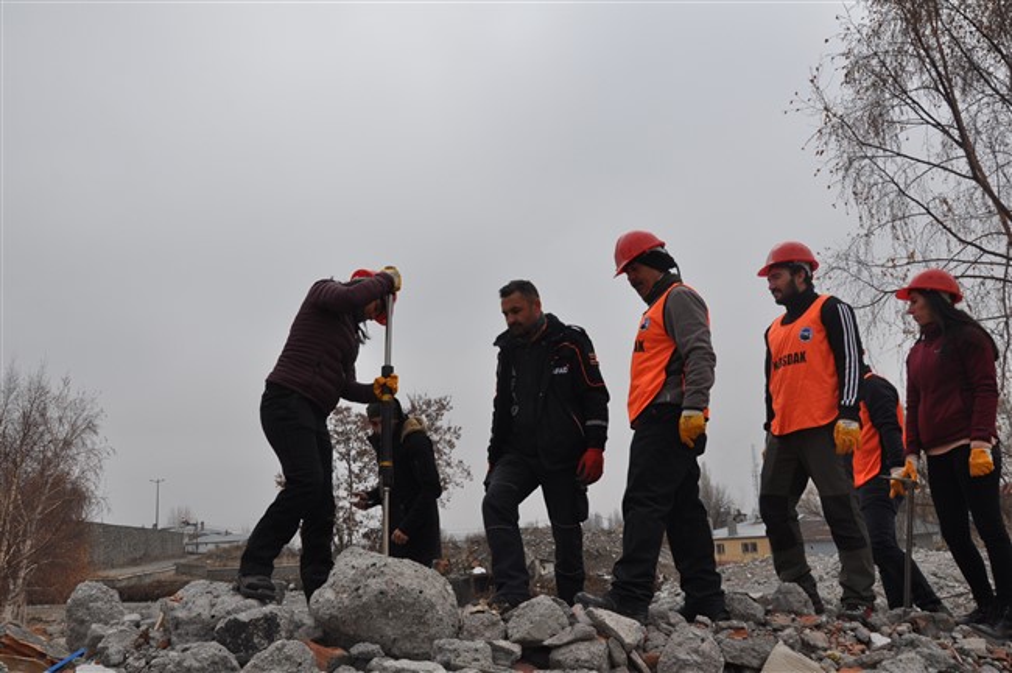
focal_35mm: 32
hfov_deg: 59.5
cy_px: 336
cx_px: 506
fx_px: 885
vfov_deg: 41.6
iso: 500
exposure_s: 1/640
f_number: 10
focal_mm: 21
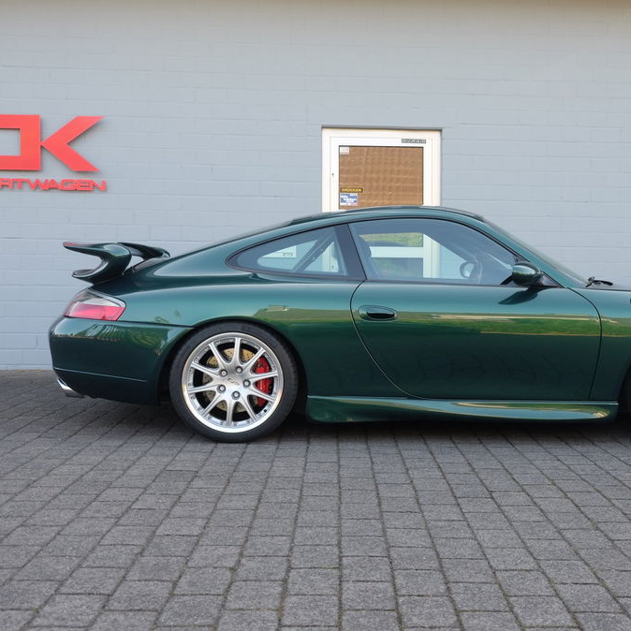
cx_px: 387
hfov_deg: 41.6
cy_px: 313
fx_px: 825
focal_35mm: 40
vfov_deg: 41.9
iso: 200
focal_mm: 20.5
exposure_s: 1/150
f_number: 3.6
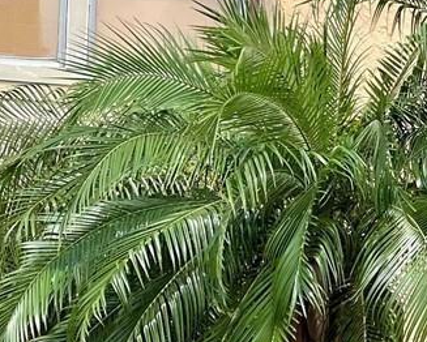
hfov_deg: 13.4
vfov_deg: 12.4
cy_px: 262
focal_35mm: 124
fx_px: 1568
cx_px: 851
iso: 32
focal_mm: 4.2
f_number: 1.6
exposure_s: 1/1072
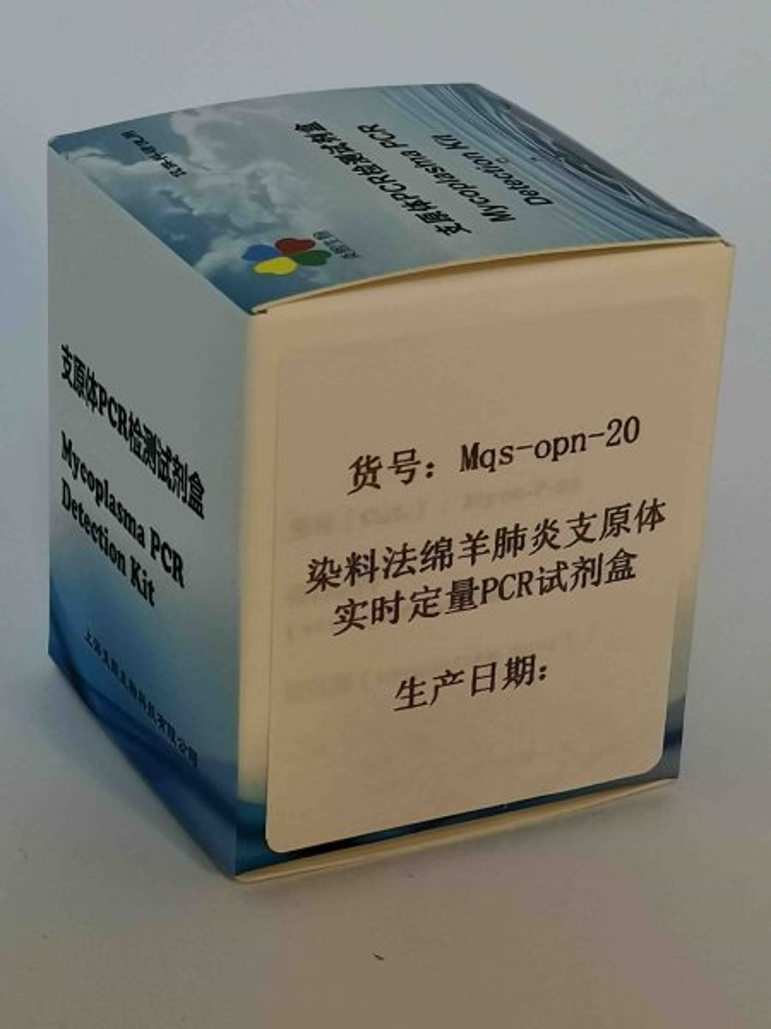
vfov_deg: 20.0
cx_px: 386
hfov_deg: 15.1
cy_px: 514
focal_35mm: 98
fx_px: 2910
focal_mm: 4.75
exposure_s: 1/100
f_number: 1.8
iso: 160
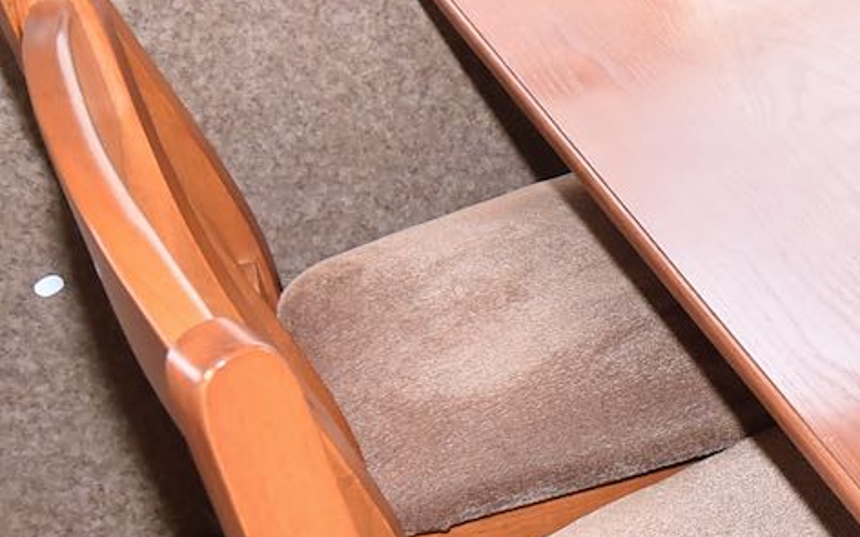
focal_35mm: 70
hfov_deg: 26.2
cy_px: 289
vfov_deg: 18.6
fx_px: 1641
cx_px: 1028
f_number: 5.6
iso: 720
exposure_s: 1/125
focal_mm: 12
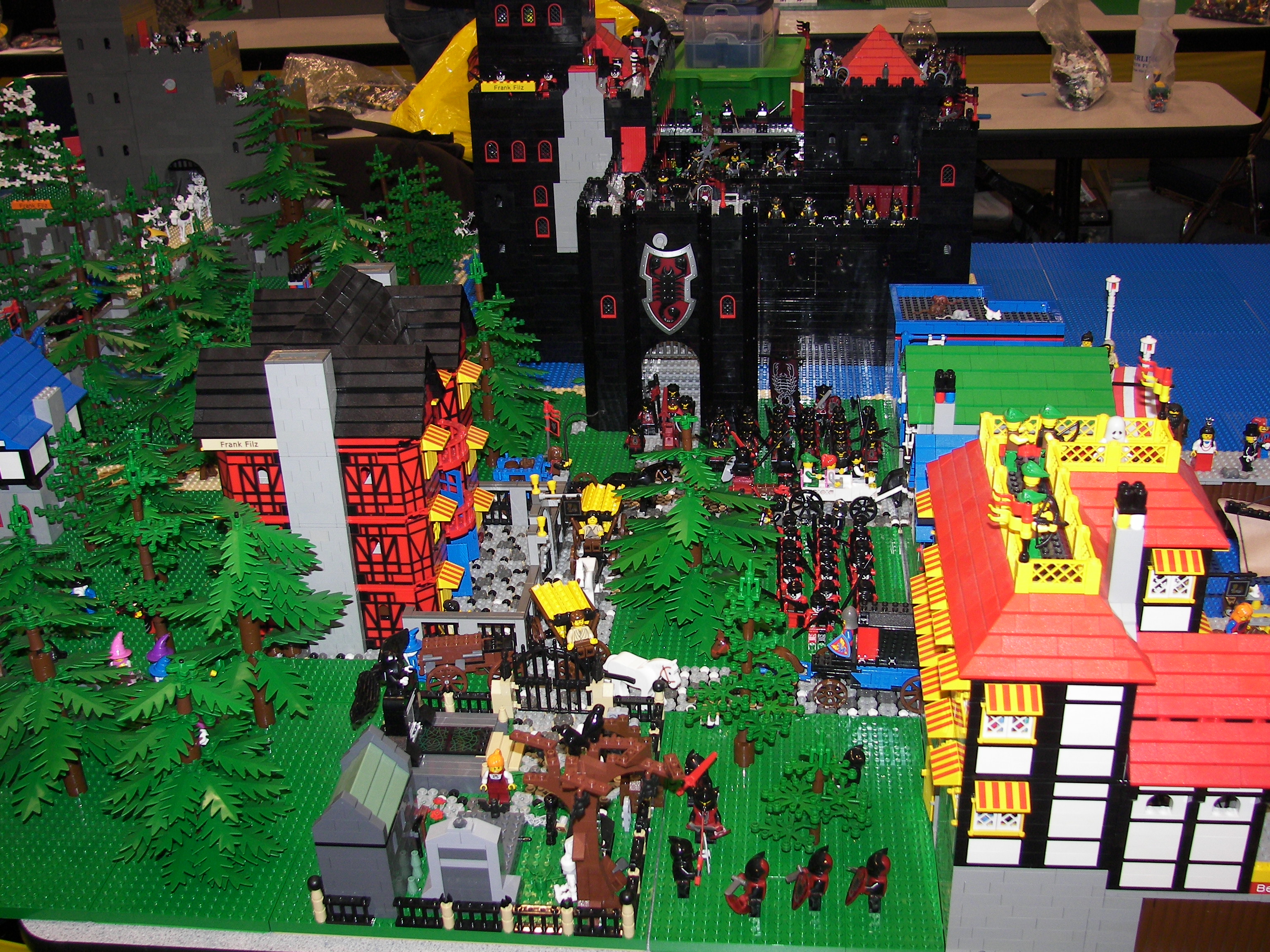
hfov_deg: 43.9
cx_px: 635
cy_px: 476
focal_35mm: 43
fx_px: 1578
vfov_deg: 33.6
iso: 64
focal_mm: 7.1
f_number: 2.8
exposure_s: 1/30
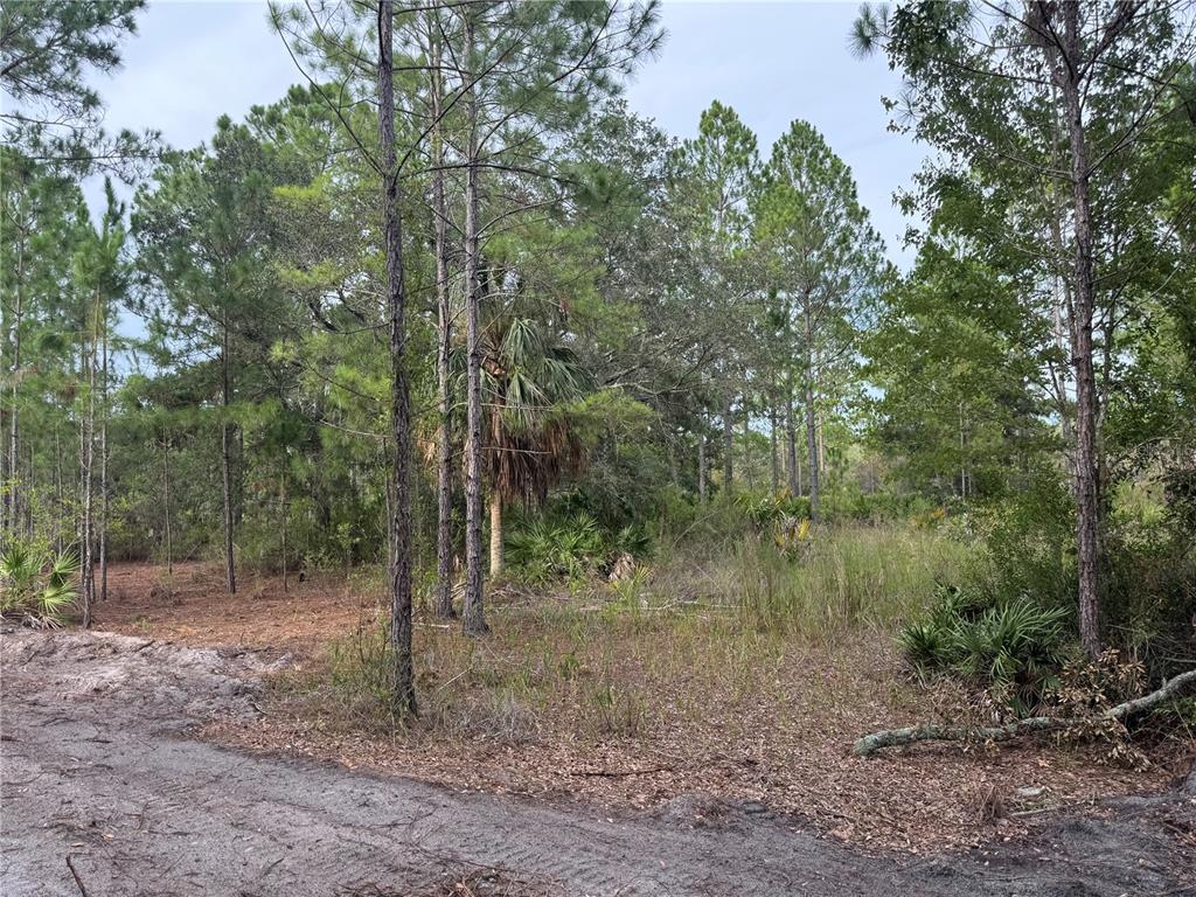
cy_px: 448
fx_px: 829
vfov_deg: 56.8
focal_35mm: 24
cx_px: 598
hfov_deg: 71.6
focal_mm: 6.76
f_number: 1.78
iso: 80
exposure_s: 1/457
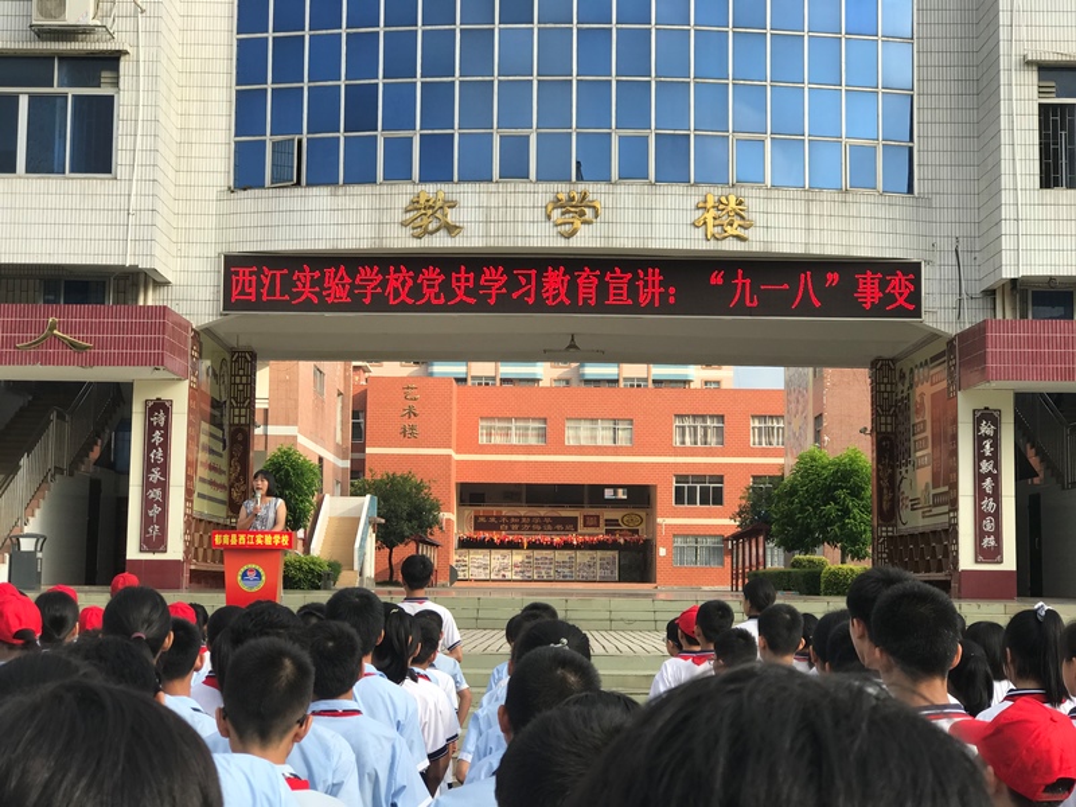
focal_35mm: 57
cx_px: 538
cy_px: 404
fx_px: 1772
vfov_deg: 25.7
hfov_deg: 33.8
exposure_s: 1/491
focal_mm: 6.6
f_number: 2.8
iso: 20
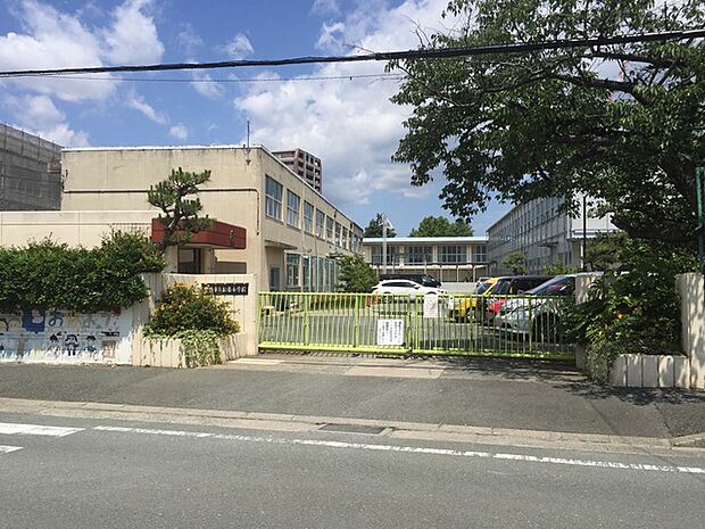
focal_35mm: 29
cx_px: 352
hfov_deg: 61.7
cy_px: 264
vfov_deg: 48.2
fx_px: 591
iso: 32
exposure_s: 1/3300
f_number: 2.2
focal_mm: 4.15
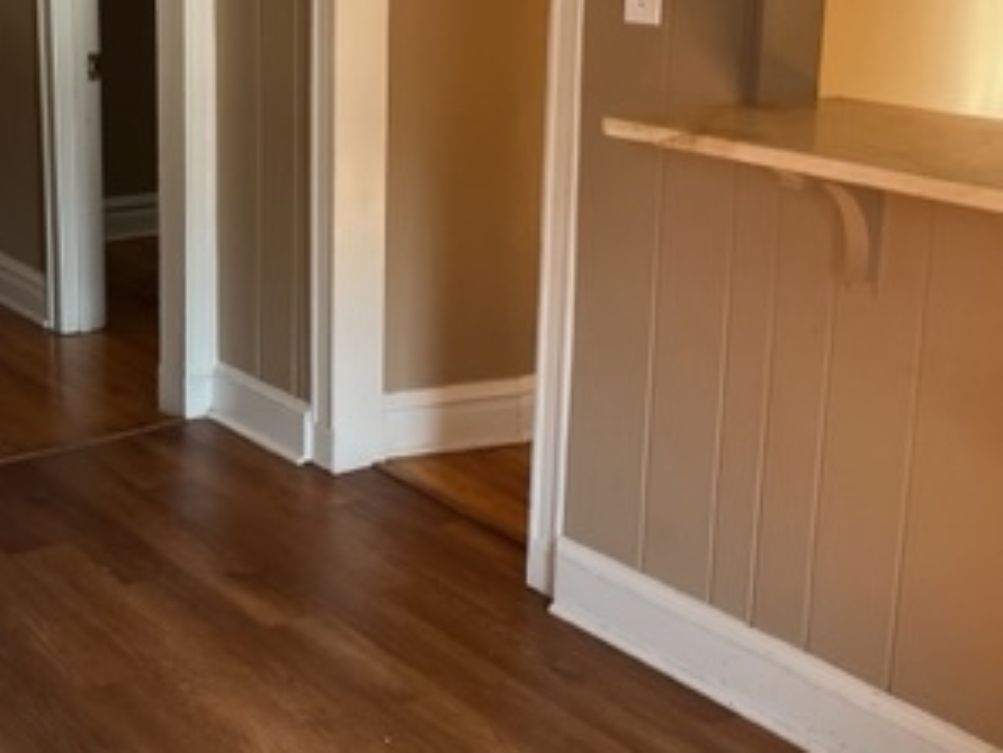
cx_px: 355
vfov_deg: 25.8
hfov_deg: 34.1
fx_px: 1623
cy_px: 199
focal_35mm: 56
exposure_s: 1/121
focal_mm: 5.1
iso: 125
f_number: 1.6
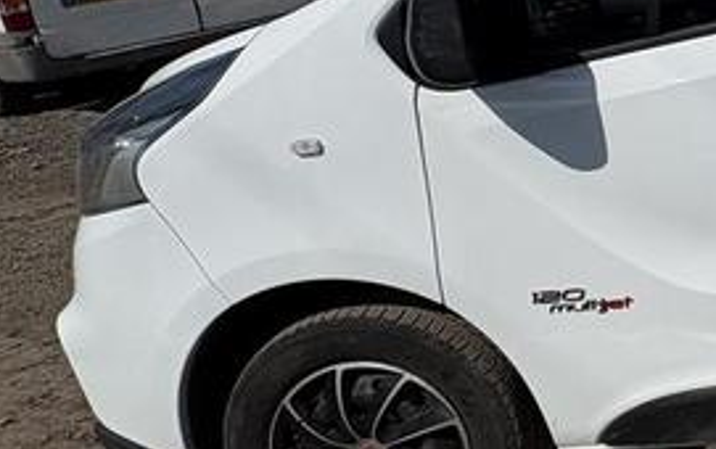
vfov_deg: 24.8
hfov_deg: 26.6
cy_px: -26
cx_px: 1120
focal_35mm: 49
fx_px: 957
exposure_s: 1/6135
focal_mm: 2.22
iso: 32
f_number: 2.2
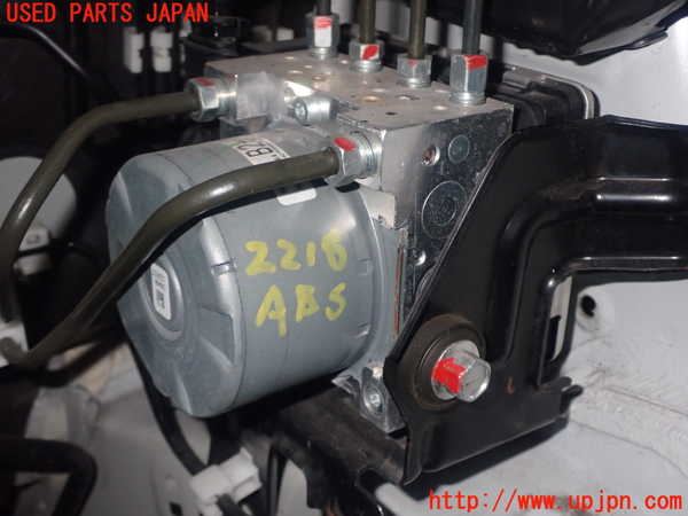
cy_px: 258
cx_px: 344
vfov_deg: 30.9
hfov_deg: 40.4
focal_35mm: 47
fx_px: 934
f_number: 9
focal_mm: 8.4
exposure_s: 1/50
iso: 500
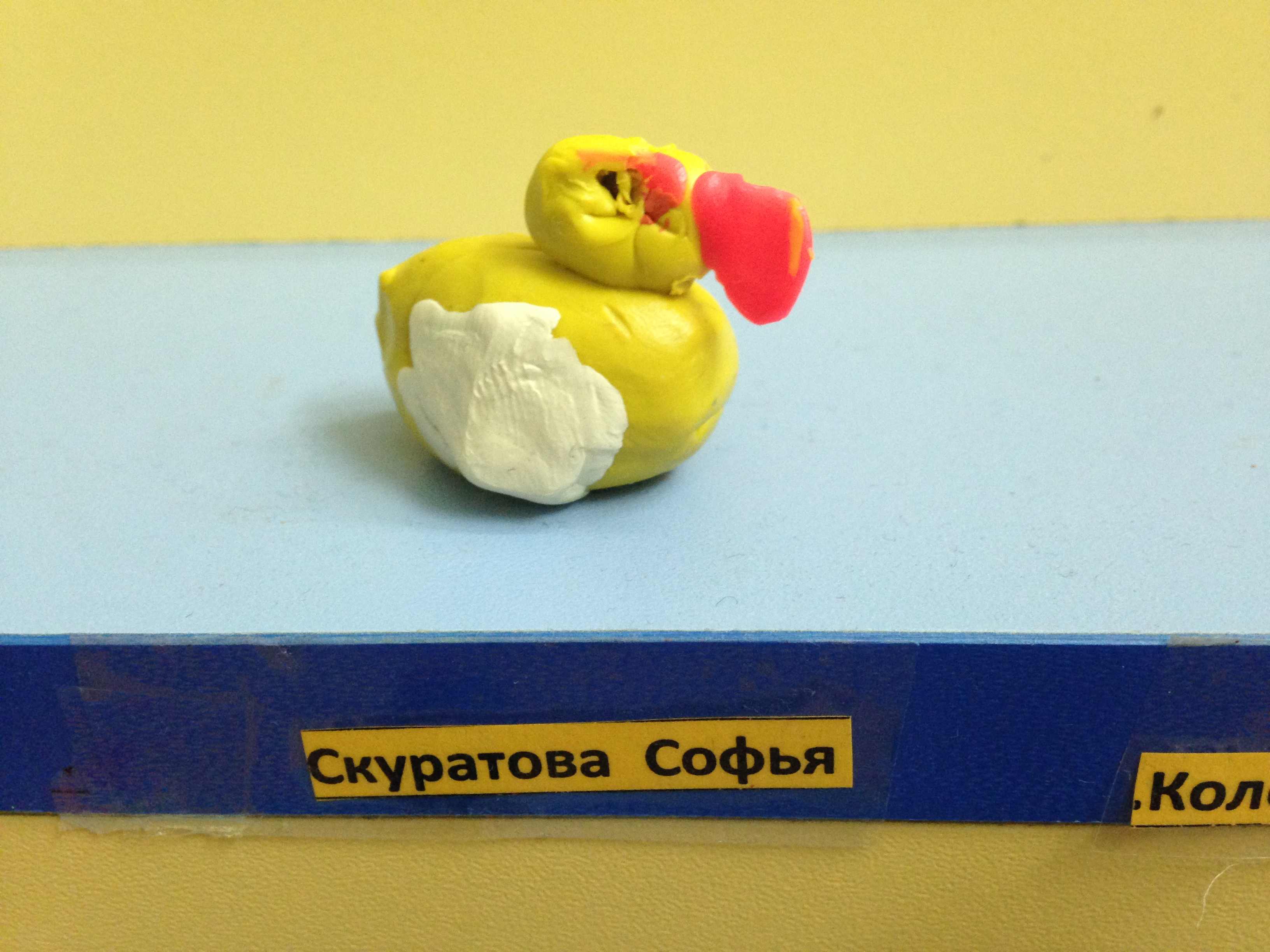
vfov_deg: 42.9
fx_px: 1211
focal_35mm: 33
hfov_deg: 55.4
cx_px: 635
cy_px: 476
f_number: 2.4
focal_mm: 4.12
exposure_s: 1/20
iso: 250
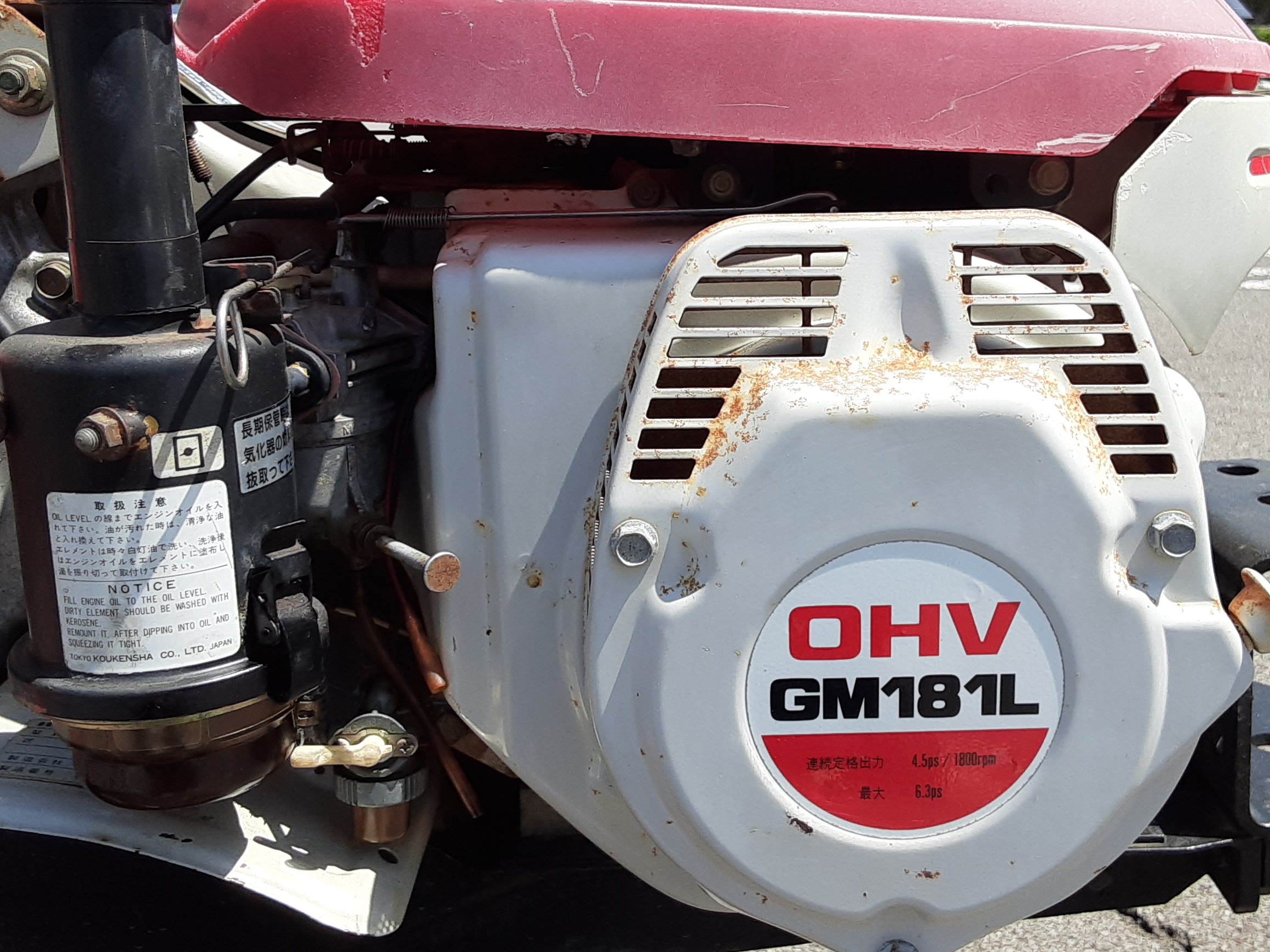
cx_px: 728
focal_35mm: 38
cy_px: 379
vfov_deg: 37.6
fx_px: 1394
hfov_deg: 48.8
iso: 40
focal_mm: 2.91
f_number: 1.9
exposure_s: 1/1490
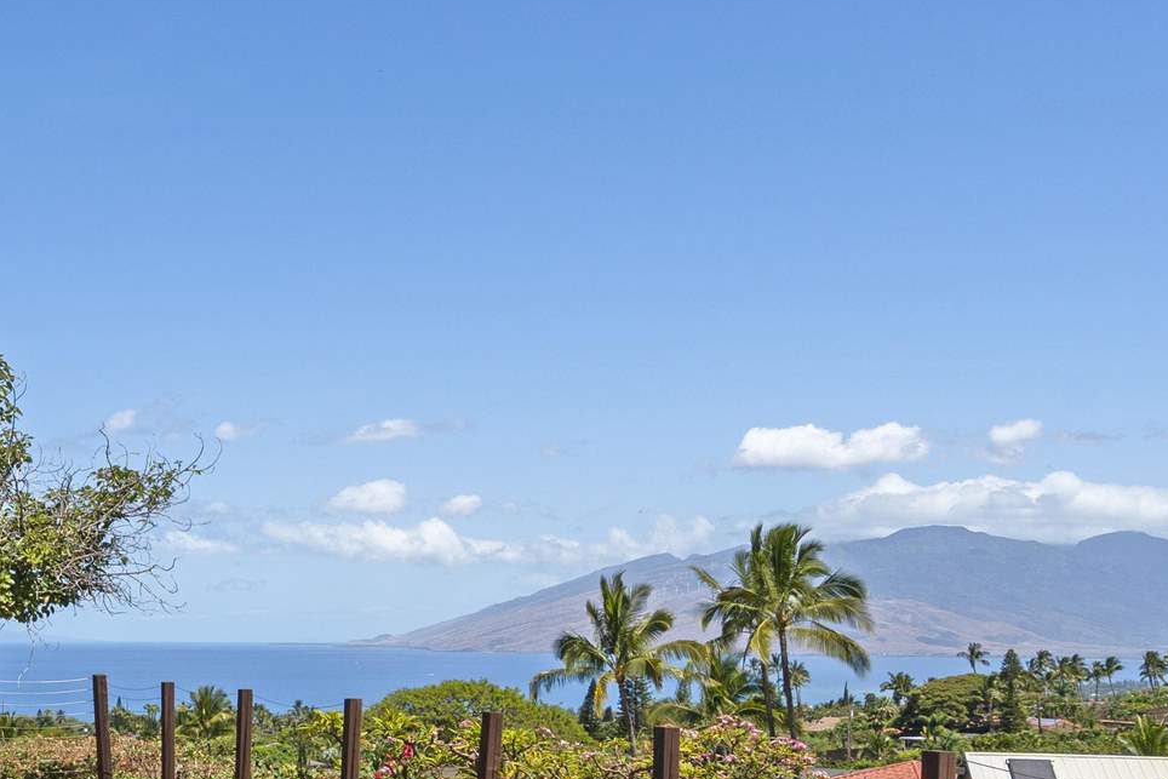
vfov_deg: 26.0
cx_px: -22
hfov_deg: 35.0
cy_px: 622
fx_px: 1655
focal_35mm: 51
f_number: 8
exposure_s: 1/125
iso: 100
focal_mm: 16
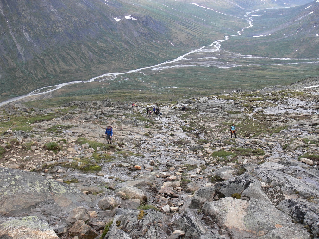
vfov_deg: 40.7
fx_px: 323
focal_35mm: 35
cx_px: 160
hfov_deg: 52.6
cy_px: 120
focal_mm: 7.4
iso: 80
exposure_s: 1/60
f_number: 3.6
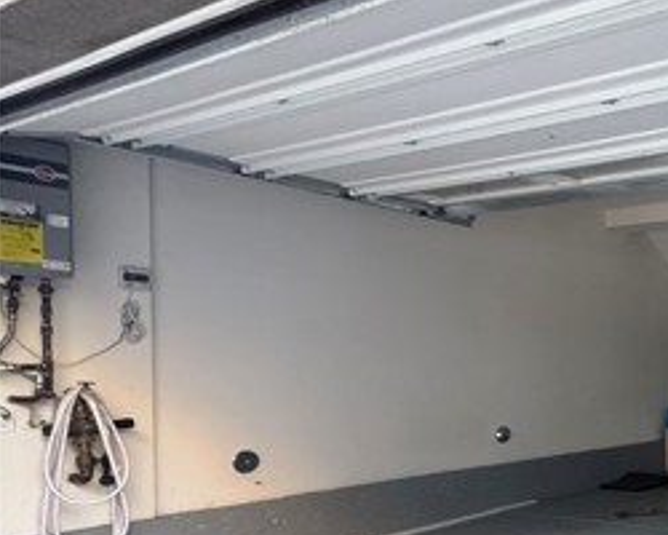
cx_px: 852
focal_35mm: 35
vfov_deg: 41.4
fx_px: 692
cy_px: 380
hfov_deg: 36.0
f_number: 2.2
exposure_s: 1/99
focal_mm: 2.22
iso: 320
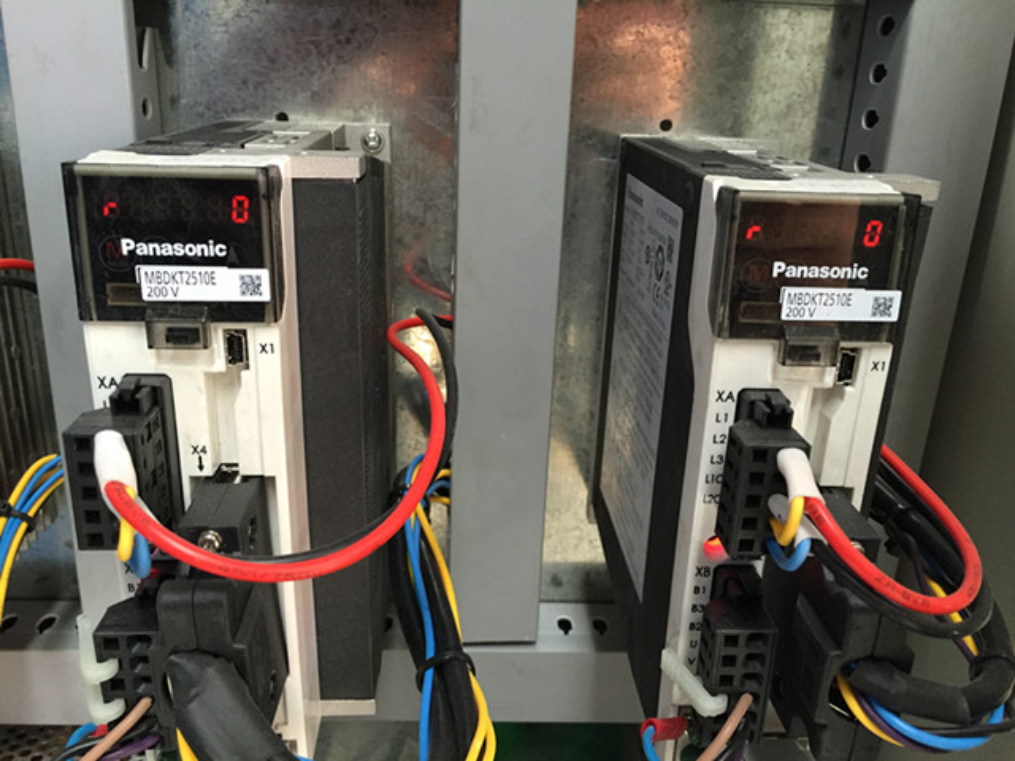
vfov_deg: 48.2
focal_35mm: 29
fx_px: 850
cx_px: 508
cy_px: 380
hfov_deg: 61.7
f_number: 2.2
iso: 125
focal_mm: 4.15
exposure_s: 1/30
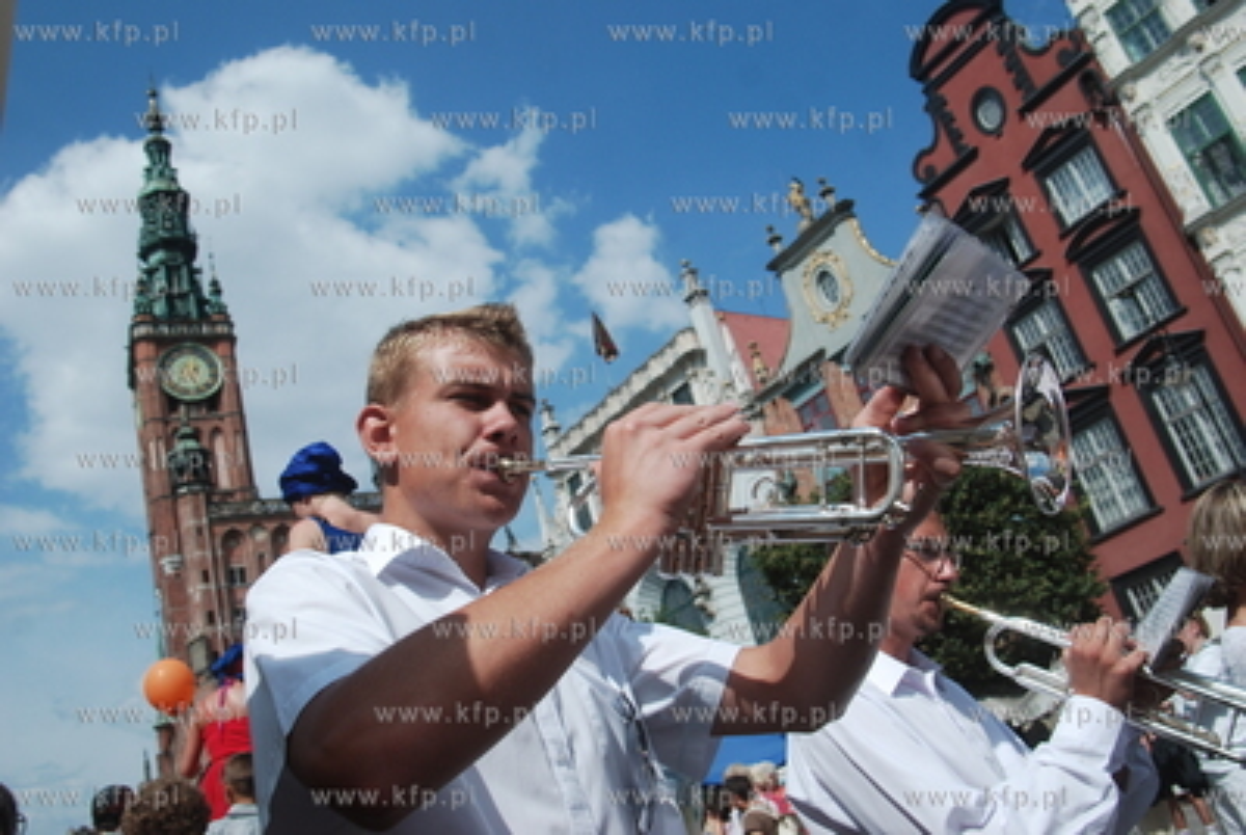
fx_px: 1040
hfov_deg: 61.9
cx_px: 623
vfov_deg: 43.7
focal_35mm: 30
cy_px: 418
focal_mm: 20
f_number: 5.6
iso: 100
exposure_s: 1/640
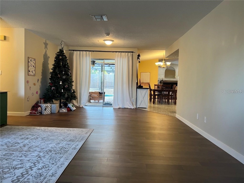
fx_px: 183
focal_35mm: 26
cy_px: 92
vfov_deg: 53.1
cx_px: 122
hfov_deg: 67.3
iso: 100
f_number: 1.5
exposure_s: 1/60
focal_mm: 5.7
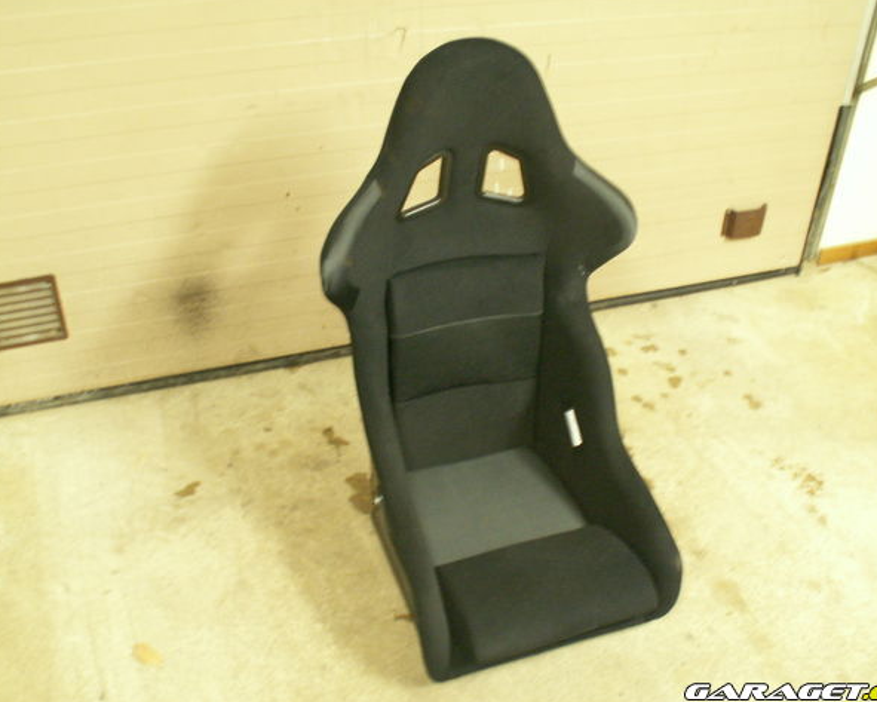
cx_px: 464
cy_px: 350
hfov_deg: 49.0
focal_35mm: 37
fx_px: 961
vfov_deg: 40.1
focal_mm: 5.86
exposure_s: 1/2
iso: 160
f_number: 2.8
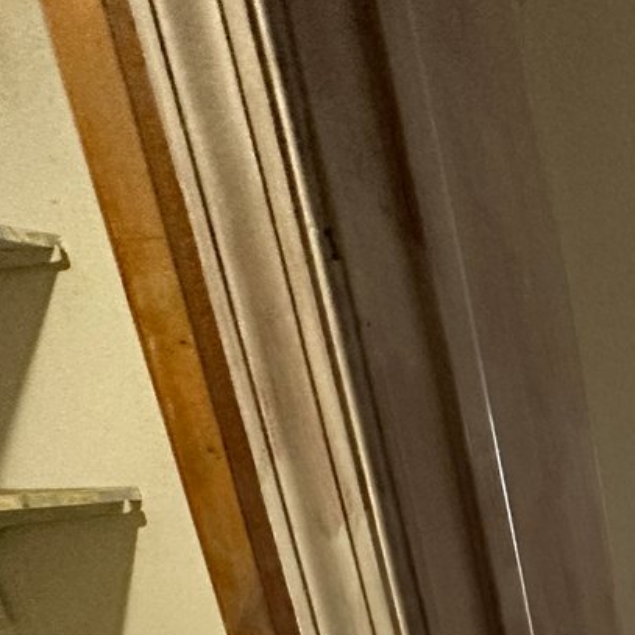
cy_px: 782
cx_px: 1045
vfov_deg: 30.6
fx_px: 955
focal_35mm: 46
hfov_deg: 24.4
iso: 400
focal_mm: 2.22
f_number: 2.2
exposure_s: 1/60
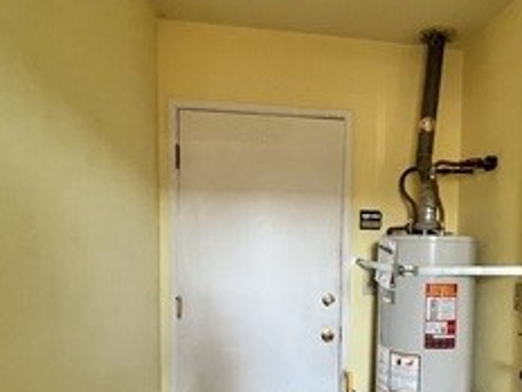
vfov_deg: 48.4
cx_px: 350
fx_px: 422
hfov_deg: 61.8
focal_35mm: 28
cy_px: 277
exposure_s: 1/60
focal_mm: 1.57
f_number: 1.8
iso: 400
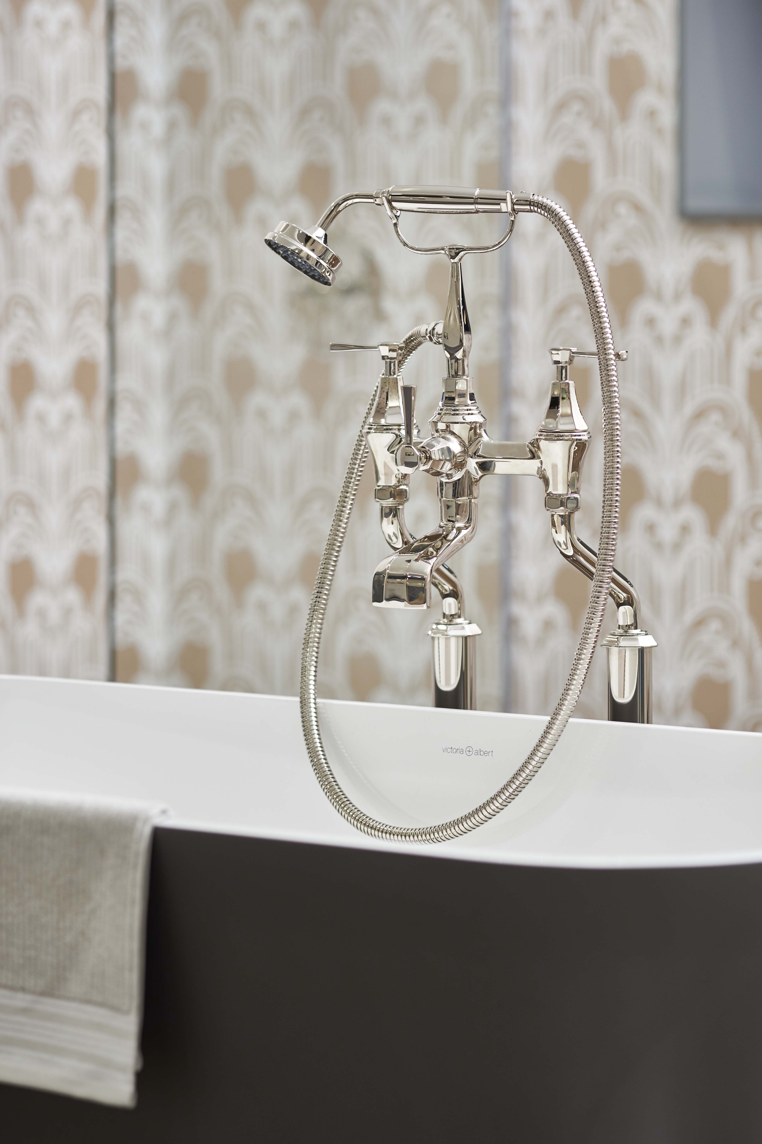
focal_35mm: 135
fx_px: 4286
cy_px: 572
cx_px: 381
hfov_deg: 10.2
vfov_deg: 15.2
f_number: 2.2
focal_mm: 90
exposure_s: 1/250
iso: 200
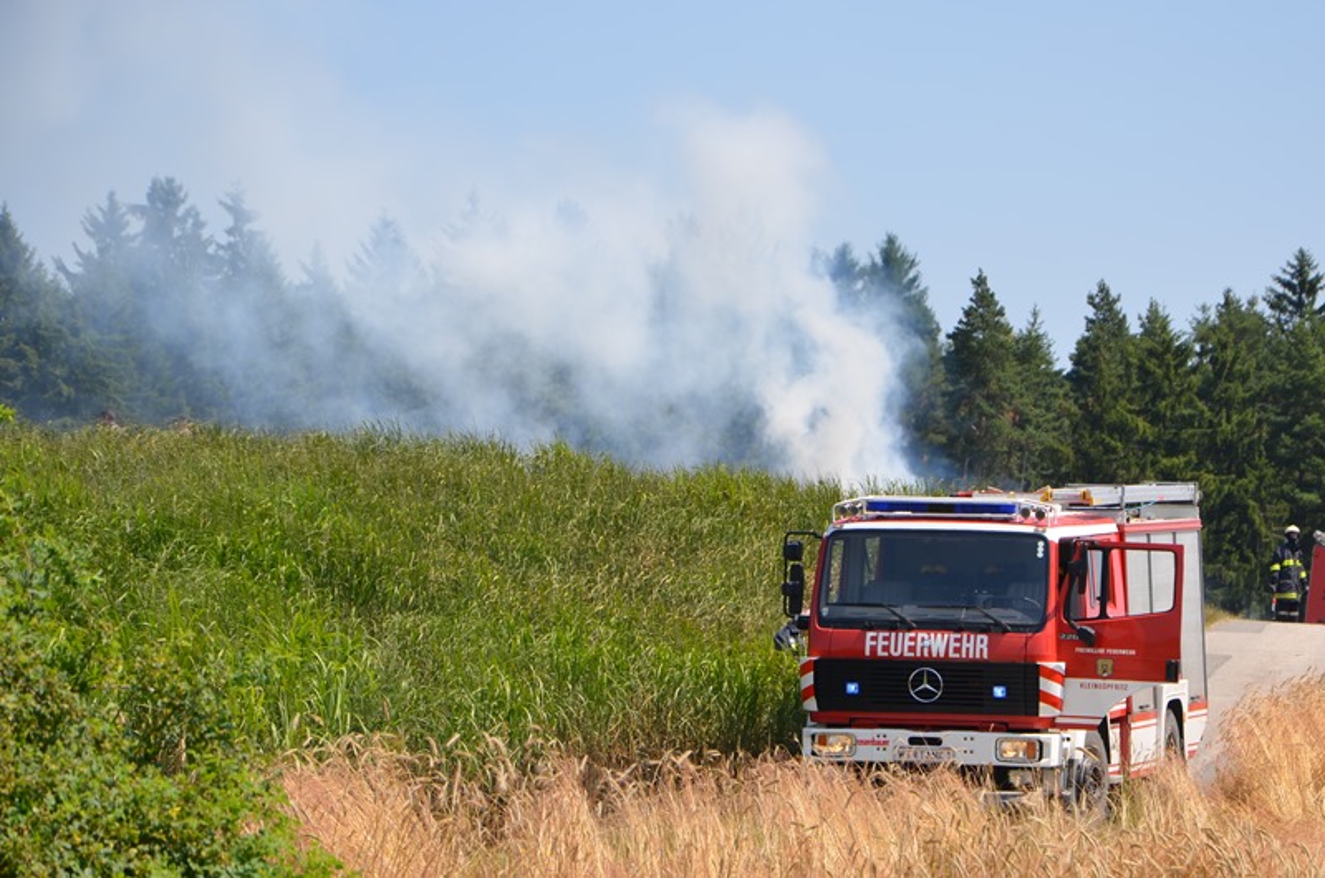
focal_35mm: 158
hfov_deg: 13.1
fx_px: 5785
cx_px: 662
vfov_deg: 8.7
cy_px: 439
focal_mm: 105
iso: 100
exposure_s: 1/250
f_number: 8
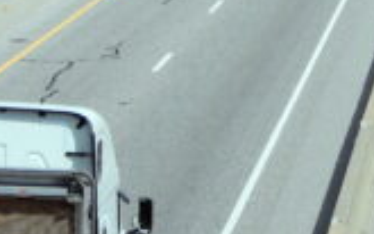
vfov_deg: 6.0
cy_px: -18
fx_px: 2221
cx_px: 369
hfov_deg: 9.6
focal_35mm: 218
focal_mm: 15.2
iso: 80
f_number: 5
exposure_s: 1/1250
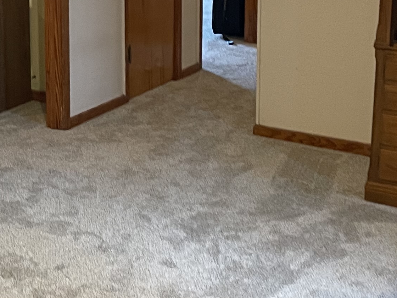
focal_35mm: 90
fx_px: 1032
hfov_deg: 20.9
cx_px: -13
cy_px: 89
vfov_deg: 16.4
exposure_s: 1/60
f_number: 1.6
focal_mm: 5.1
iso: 250
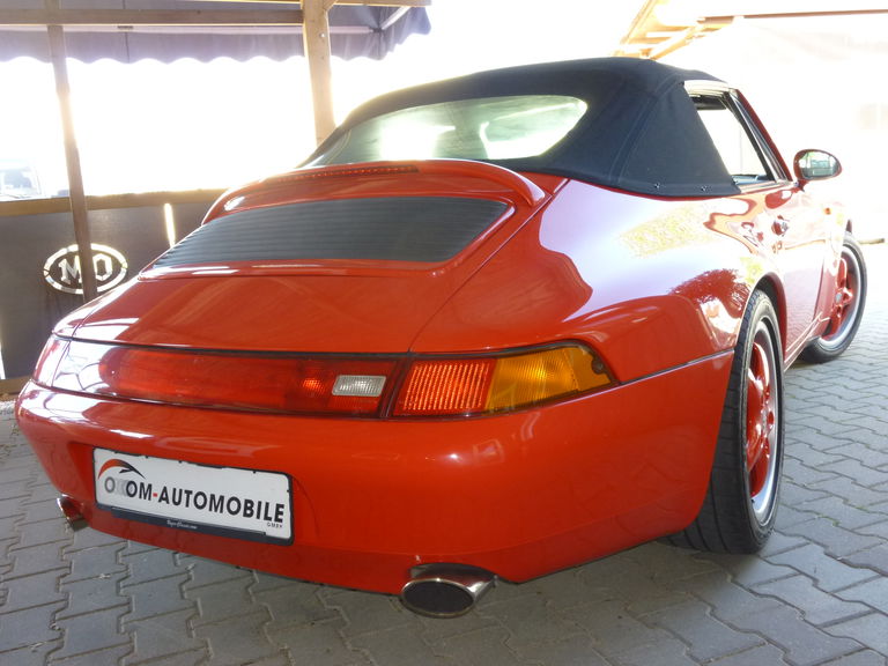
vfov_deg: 45.4
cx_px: 444
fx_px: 795
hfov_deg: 58.4
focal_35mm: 31
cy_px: 333
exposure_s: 1/30
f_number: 3.6
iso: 160
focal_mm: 5.5
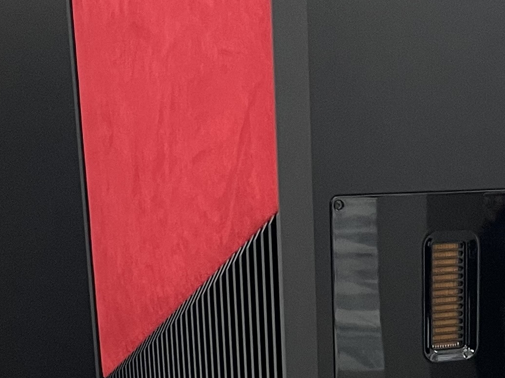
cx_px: 530
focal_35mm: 101
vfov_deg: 13.8
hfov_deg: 18.8
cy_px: 551
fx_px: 1473
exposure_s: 1/50
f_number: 1.6
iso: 125
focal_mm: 4.2
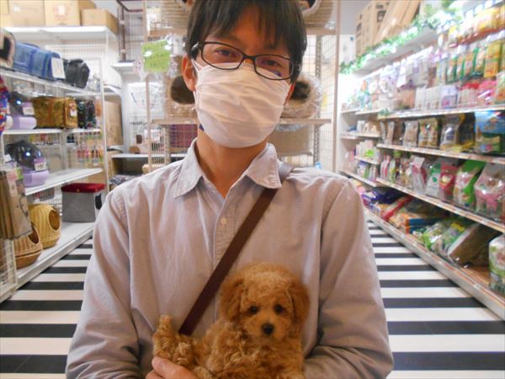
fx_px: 379
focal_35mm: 26
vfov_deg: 53.1
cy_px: 190
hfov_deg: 67.3
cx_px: 252
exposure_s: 1/80
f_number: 3.2
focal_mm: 4.6
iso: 800
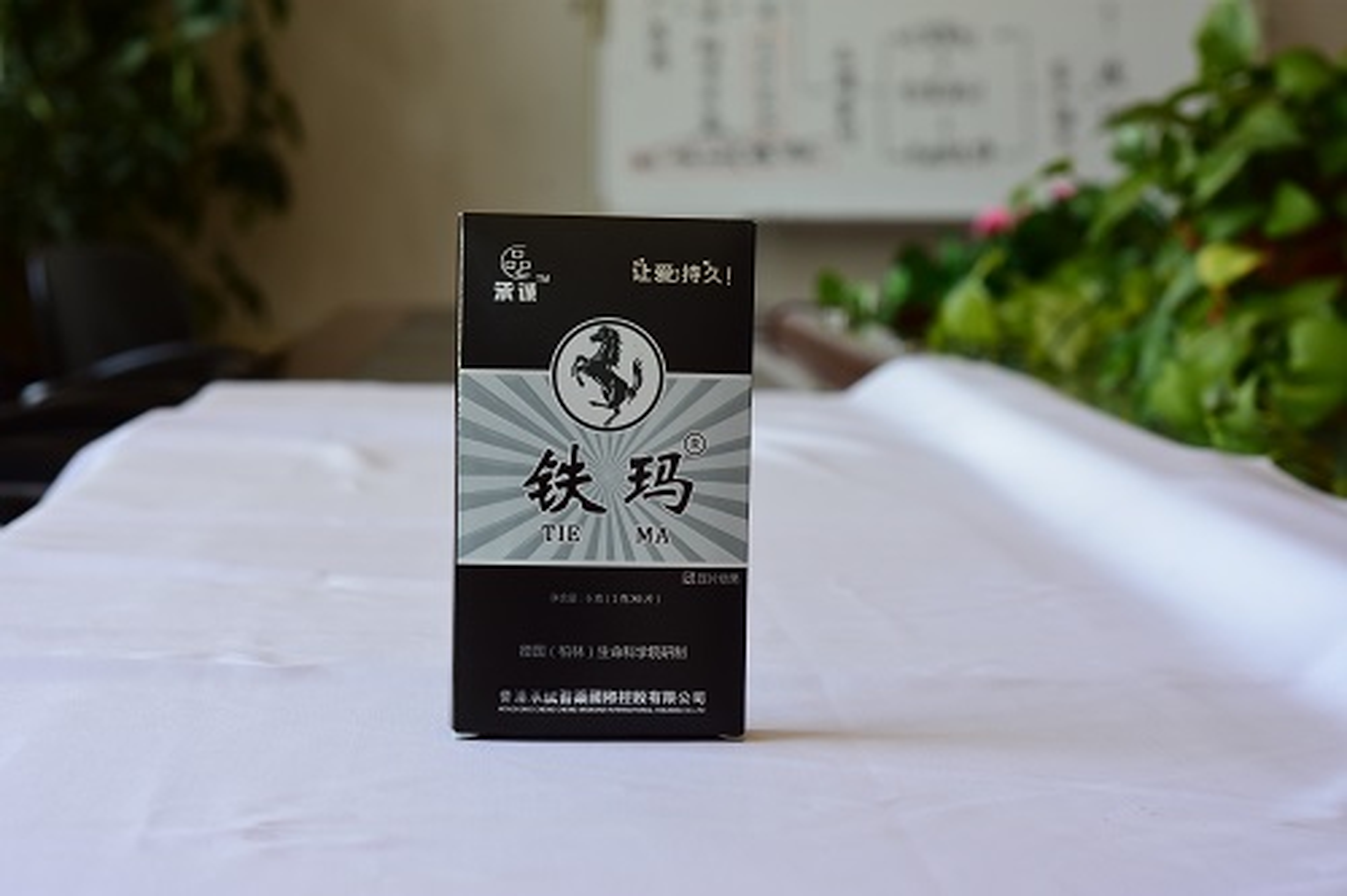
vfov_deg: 18.2
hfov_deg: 27.0
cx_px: 674
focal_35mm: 75
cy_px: 448
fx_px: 2805
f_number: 6.3
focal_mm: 50
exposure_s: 1/30
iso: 320
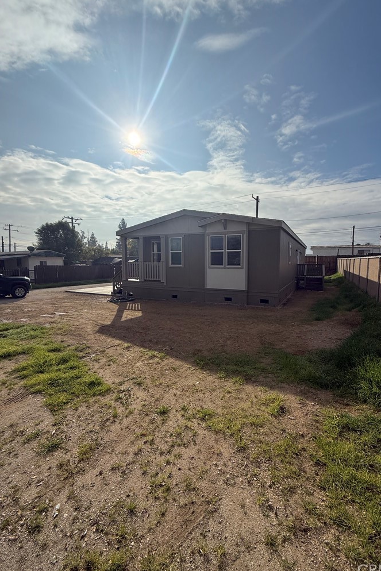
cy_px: 284
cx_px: 211
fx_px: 238
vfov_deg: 100.4
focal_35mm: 15
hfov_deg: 77.1
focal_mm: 2.22
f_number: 2.2
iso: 40
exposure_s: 1/6173
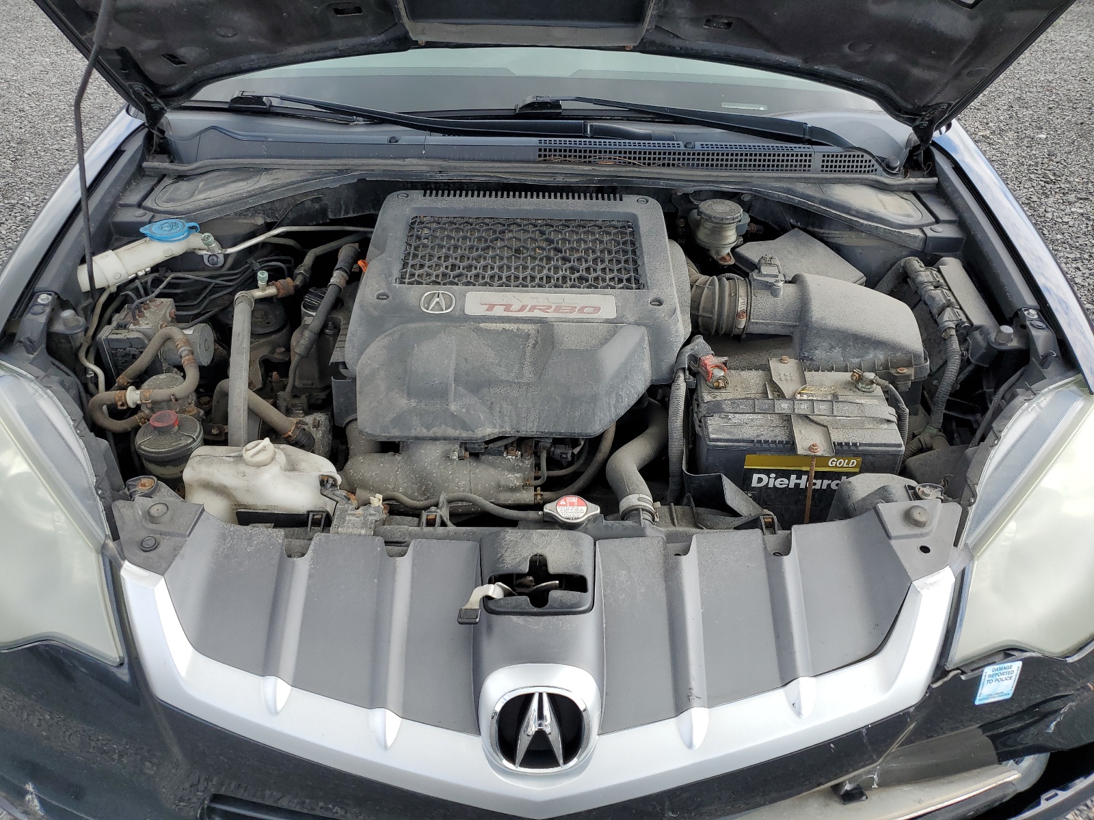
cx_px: 547
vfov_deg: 53.1
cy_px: 410
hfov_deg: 67.3
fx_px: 822
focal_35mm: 26
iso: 50
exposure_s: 1/833
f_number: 1.5
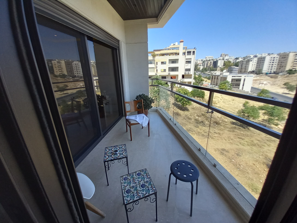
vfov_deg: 89.9
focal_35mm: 13
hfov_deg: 106.2
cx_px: 148
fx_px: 112
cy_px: 112
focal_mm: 1.13
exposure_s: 1/337
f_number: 2.2
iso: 40
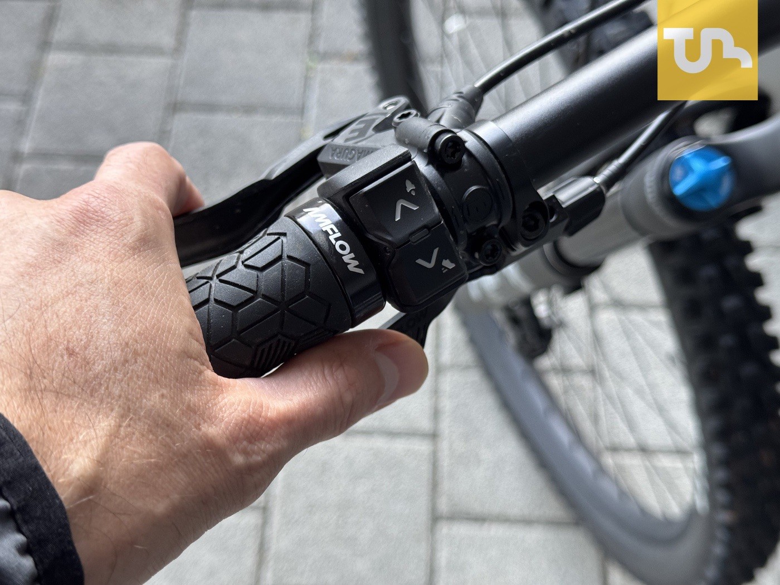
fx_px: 1082
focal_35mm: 48
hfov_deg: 39.7
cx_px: 390
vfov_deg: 30.3
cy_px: 292
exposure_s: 1/47
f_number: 1.78
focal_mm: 6.76
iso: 250
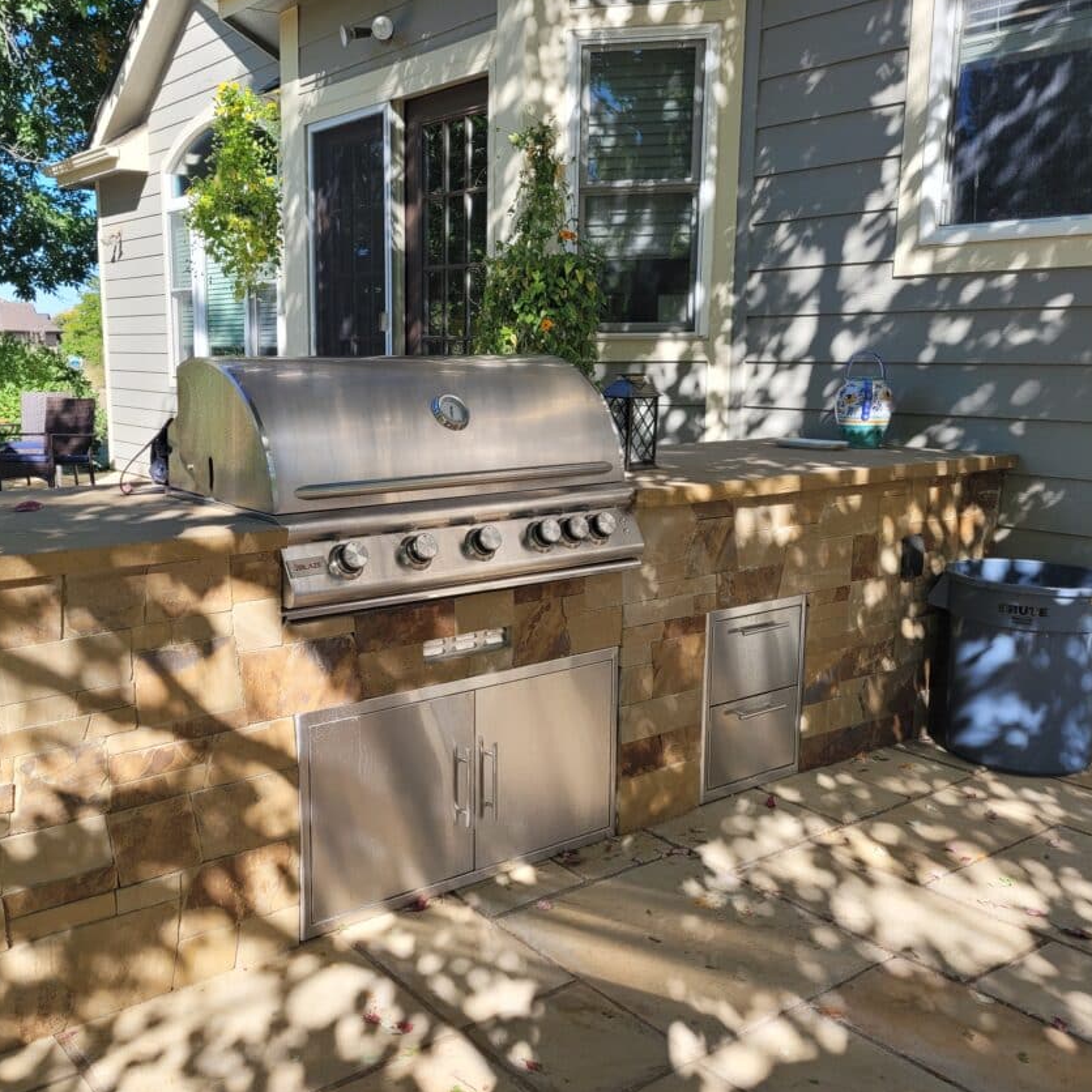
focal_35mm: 33
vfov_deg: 49.7
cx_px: 423
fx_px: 1178
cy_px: 556
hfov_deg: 49.4
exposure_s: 1/679
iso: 40
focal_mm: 5.4
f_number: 1.8
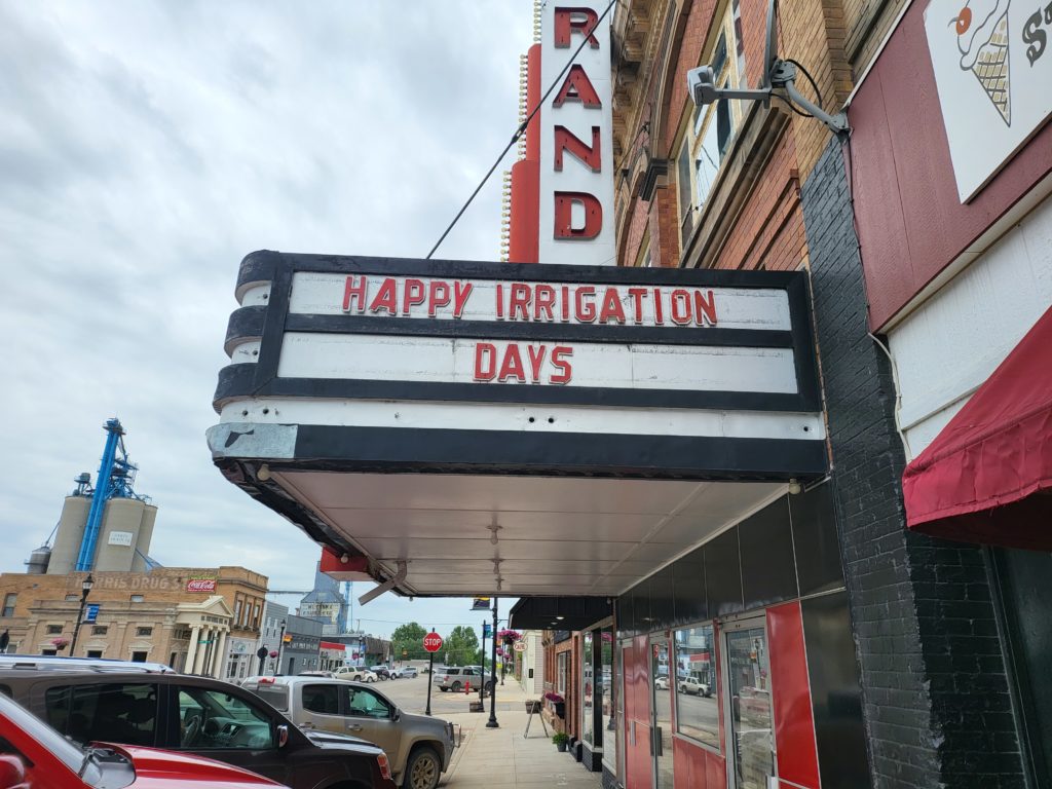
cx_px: 526
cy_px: 394
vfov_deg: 56.8
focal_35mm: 24
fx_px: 729
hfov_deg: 71.6
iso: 40
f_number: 1.8
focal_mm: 5
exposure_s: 1/2730
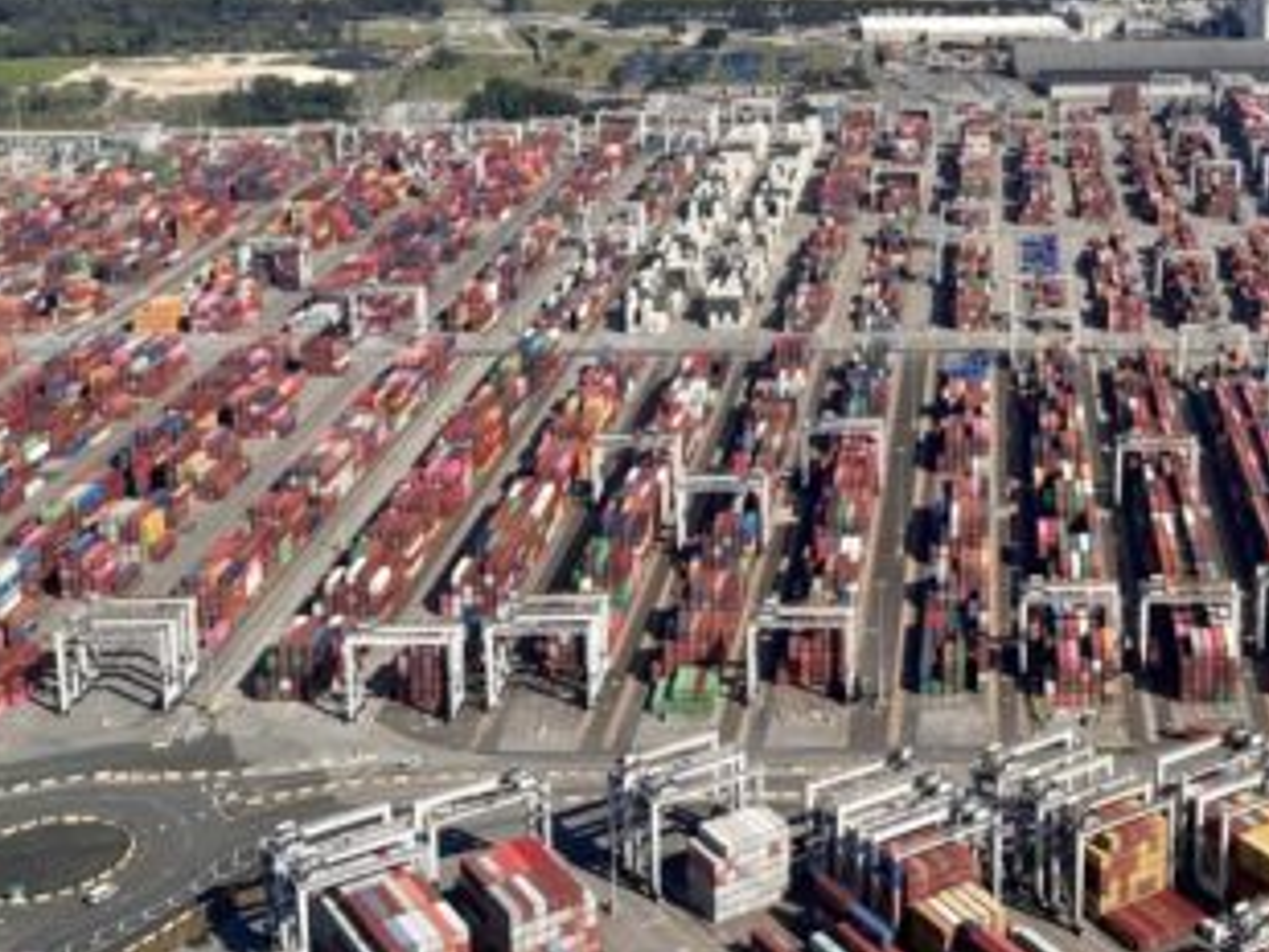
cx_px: 1084
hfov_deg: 34.0
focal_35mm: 54
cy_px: 189
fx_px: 1980
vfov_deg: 26.5
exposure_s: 1/5263
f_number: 1.78
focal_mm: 6.86
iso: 80
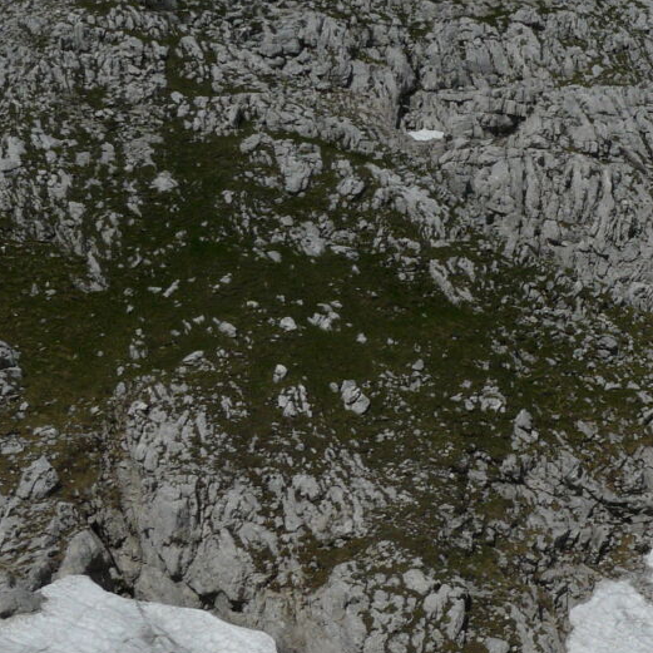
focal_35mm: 88
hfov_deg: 19.3
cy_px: 282
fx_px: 1878
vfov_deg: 19.7
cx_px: 613
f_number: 8
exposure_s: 1/800
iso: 100
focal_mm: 6
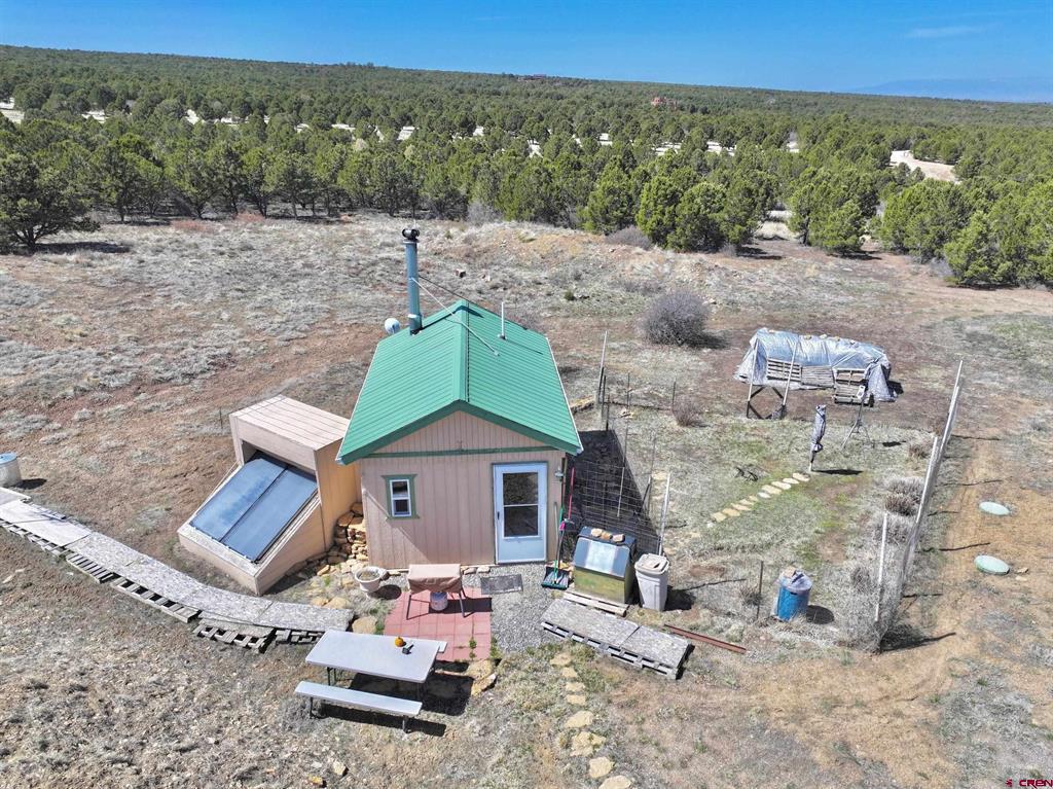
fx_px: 730
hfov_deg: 71.6
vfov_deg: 56.8
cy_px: 394
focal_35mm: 24
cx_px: 526
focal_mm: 12.29
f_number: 2.8
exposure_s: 1/1600
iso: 120
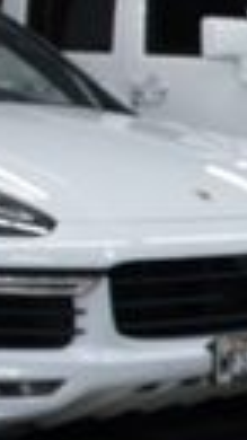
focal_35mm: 139
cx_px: 1035
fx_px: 1621
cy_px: 487
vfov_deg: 15.1
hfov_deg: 6.6
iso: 500
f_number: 4
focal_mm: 18
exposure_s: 1/80
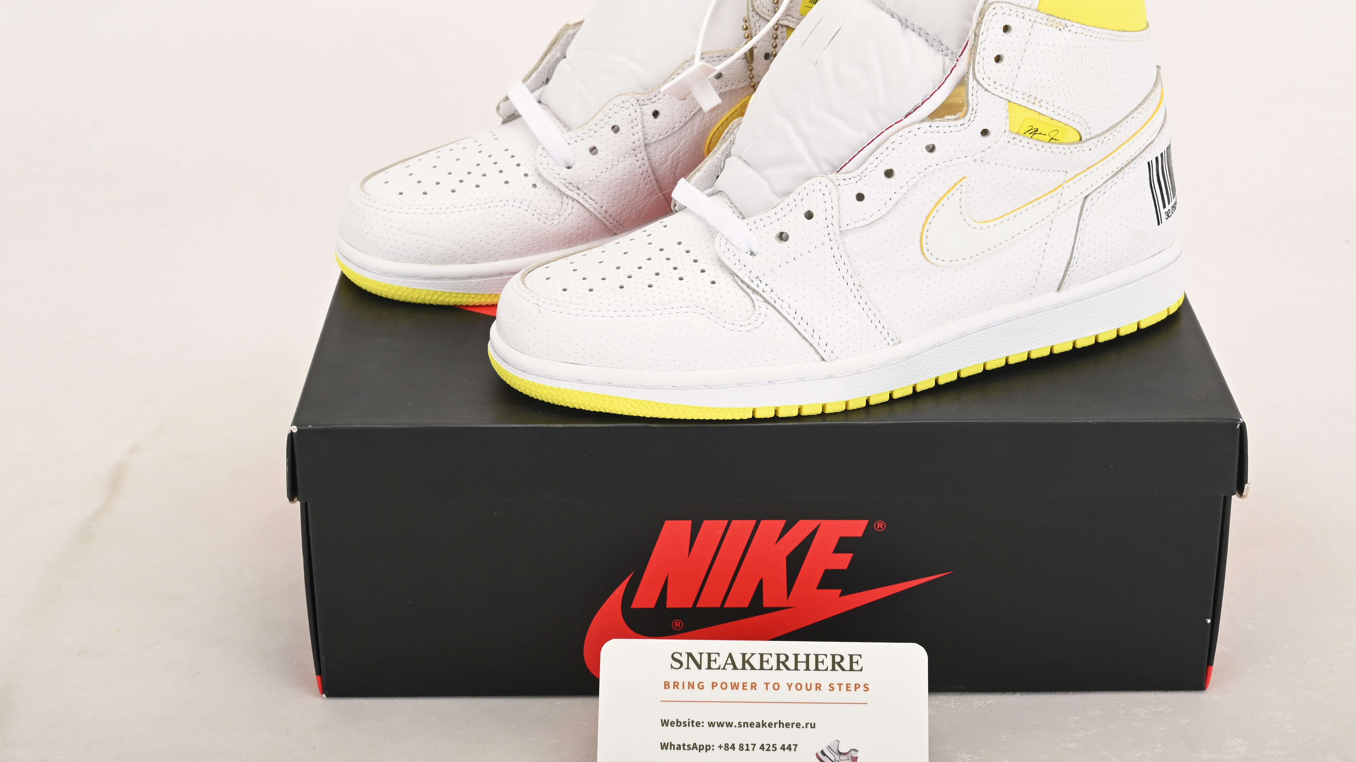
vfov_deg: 18.8
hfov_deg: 32.8
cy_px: 300
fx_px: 2301
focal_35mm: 64
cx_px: 741
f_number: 11
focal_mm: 50
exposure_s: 1/200
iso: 100
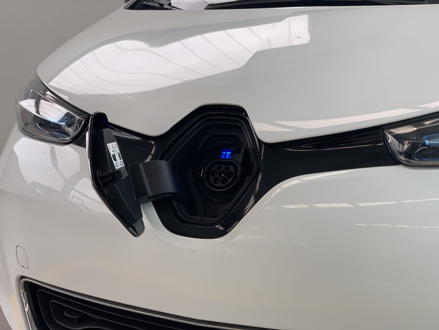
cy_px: 165
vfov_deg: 28.0
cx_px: 220
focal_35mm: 52
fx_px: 659
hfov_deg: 36.8
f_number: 2.4
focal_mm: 6
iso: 32
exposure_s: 1/122
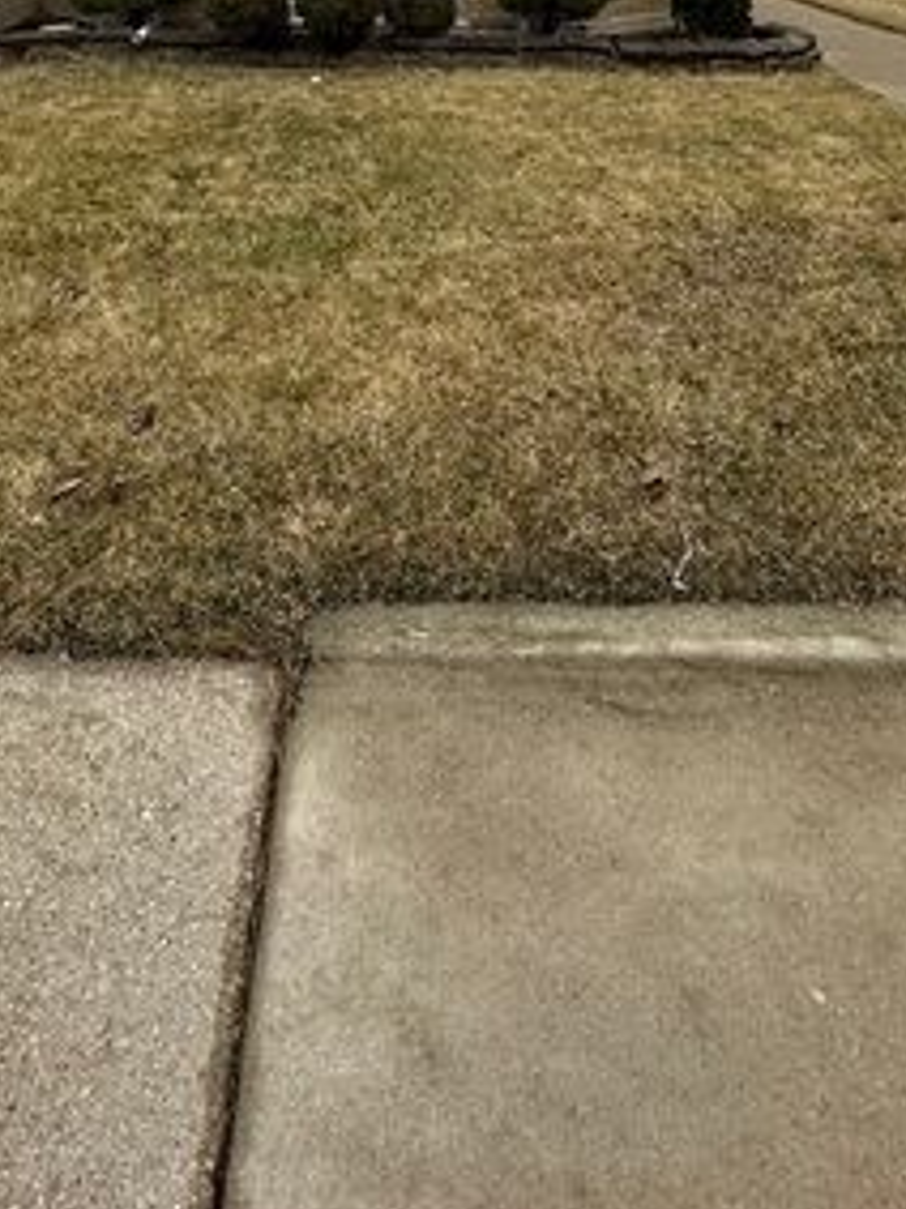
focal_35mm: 33
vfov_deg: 41.8
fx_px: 1152
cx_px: 355
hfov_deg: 42.7
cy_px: -169
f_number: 2.2
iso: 40
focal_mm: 2.22
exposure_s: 1/1024
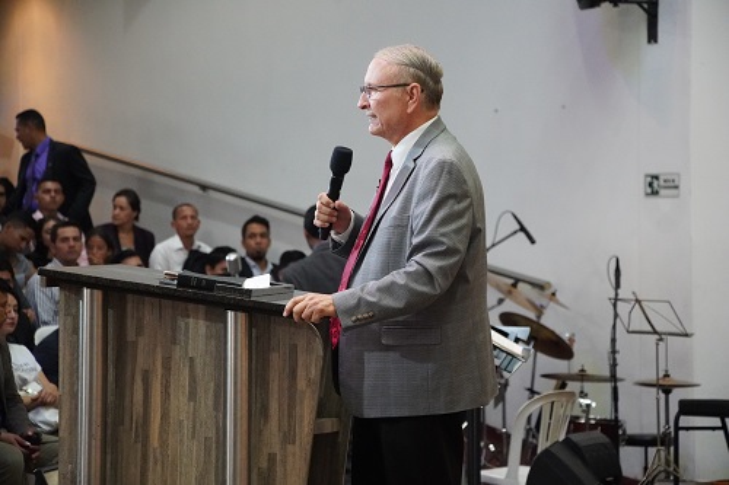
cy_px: 242
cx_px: 364
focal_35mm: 140
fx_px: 2824
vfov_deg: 9.8
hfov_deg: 14.7
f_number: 5.6
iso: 6400
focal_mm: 93
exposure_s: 1/125
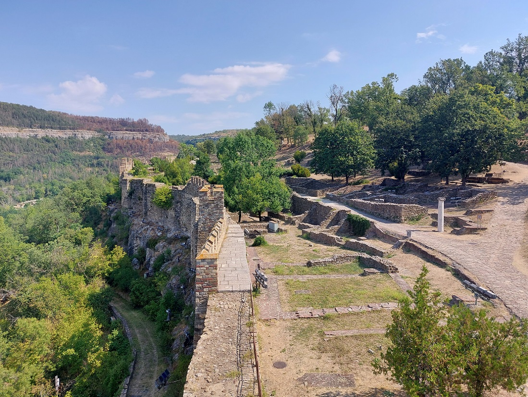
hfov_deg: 71.6
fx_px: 366
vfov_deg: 56.8
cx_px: 264
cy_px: 198
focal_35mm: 24
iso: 25
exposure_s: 1/783
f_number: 1.8
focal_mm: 5.23
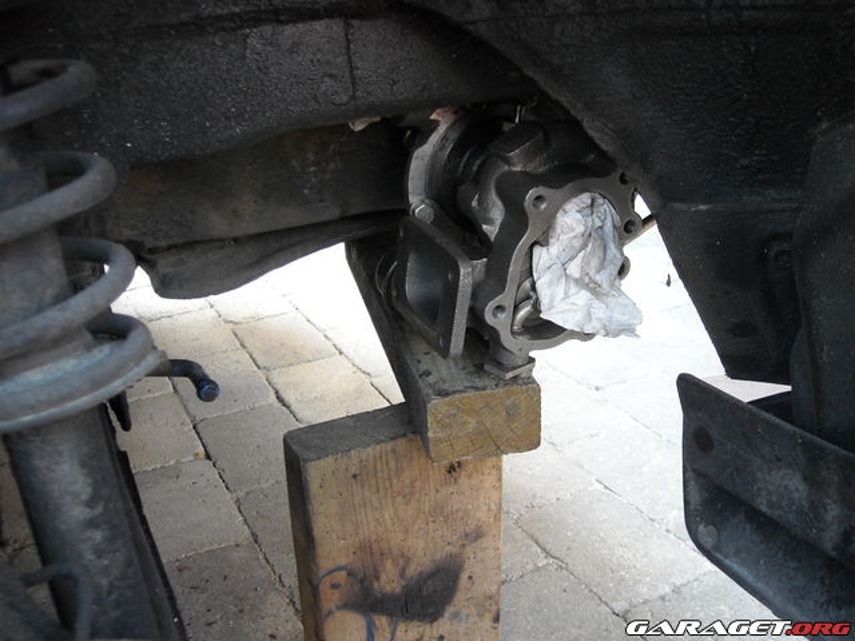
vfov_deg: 40.7
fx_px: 864
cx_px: 428
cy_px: 320
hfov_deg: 52.6
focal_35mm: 35
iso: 200
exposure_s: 1/60
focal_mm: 5.7
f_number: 2.8
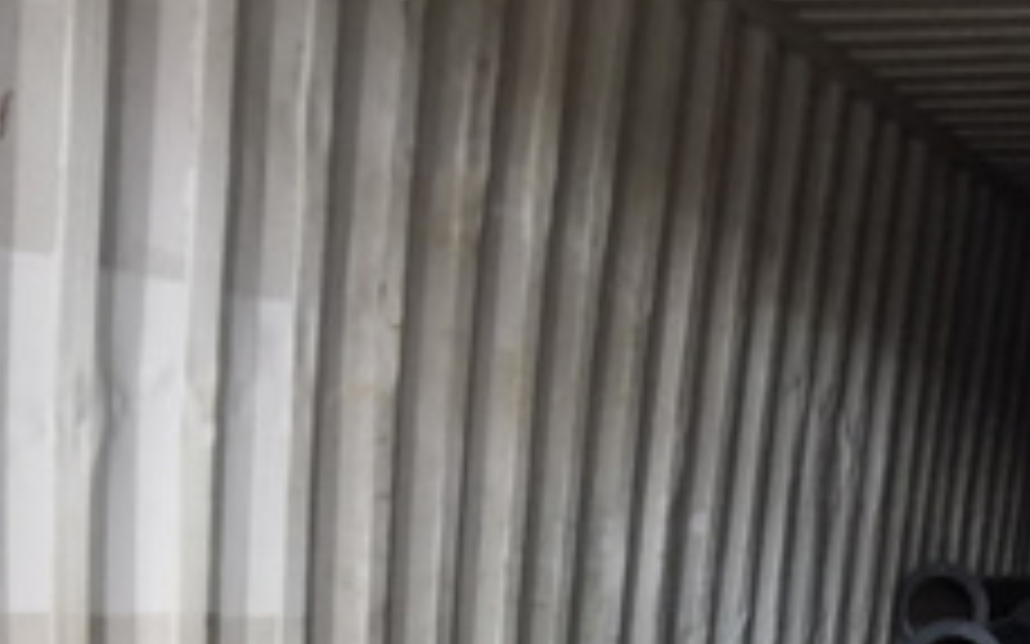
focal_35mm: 63
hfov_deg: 32.3
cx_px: 657
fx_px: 1768
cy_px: 955
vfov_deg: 18.4
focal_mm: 2.26
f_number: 2.2
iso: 400
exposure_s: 1/25
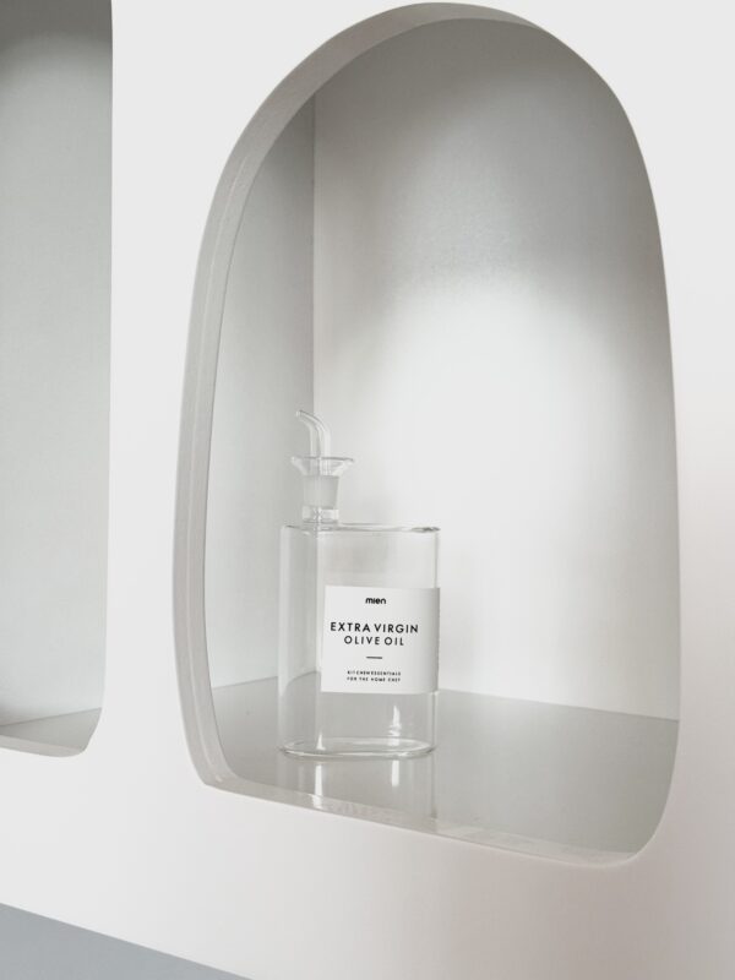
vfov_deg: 39.7
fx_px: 1359
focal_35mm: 48
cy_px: 490
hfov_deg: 30.3
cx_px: 368
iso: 100
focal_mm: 6.76
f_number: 1.78
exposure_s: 1/63
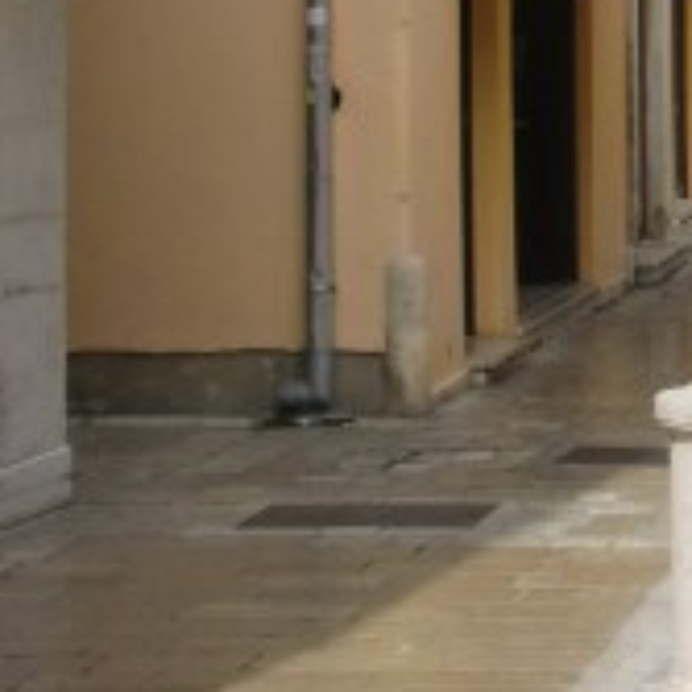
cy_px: -128
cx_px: 1297
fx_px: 2918
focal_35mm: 129
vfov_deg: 13.2
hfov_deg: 12.3
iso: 100
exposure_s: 1/250
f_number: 8.9
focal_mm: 6.66
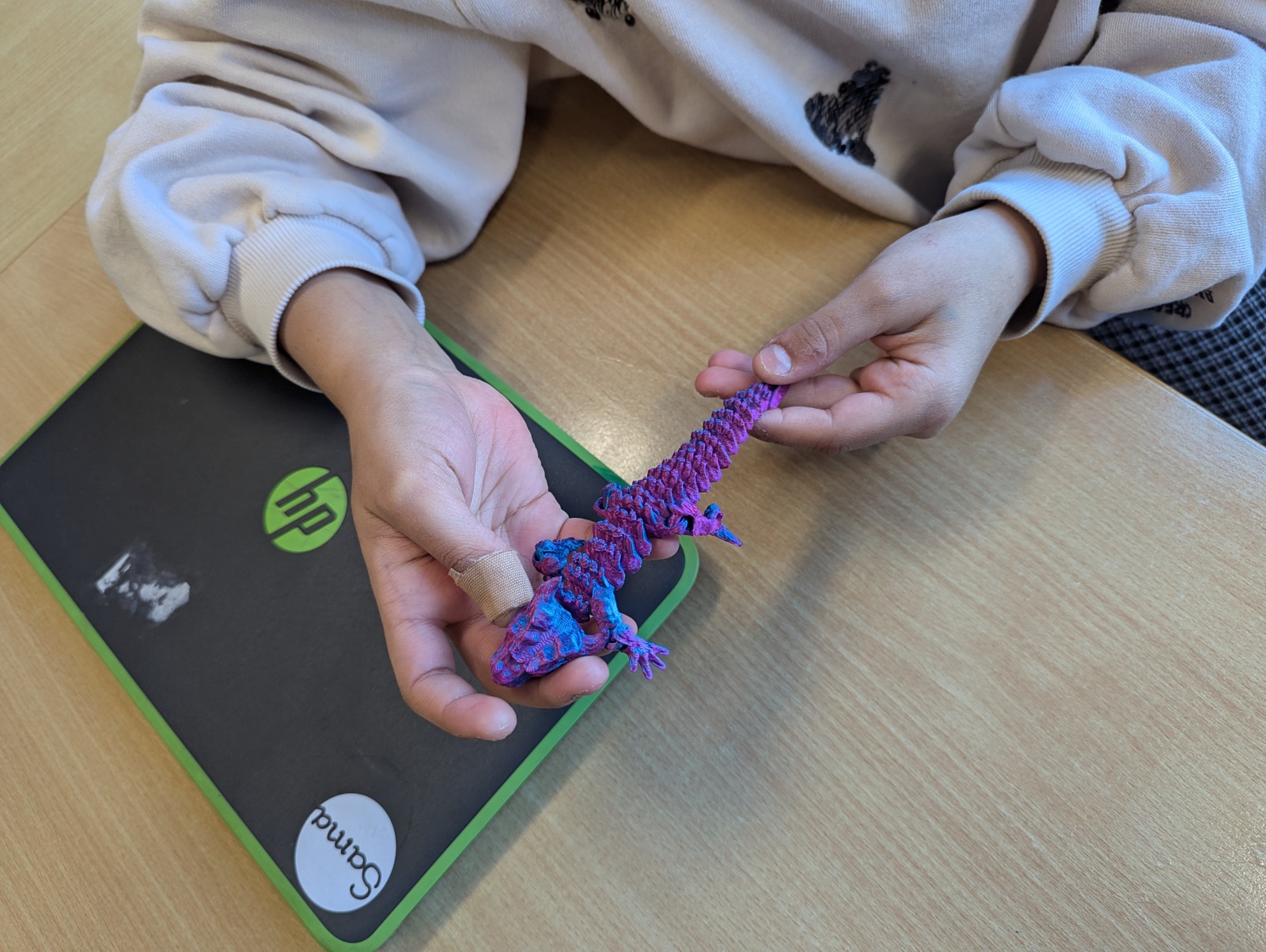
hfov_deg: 71.5
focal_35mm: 24
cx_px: 633
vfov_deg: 56.9
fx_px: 879
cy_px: 476
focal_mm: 6.81
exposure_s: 1/100
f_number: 1.85
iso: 101
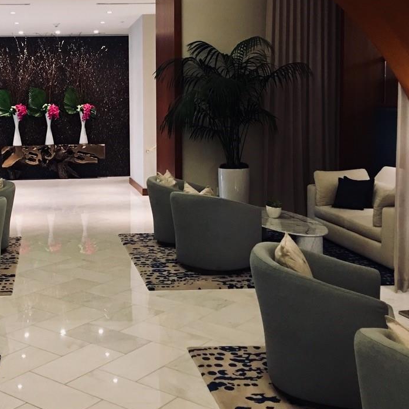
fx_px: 628
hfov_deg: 34.9
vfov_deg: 35.9
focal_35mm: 47
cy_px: 154
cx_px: 81
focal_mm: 4.15
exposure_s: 1/10
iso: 100
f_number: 2.2
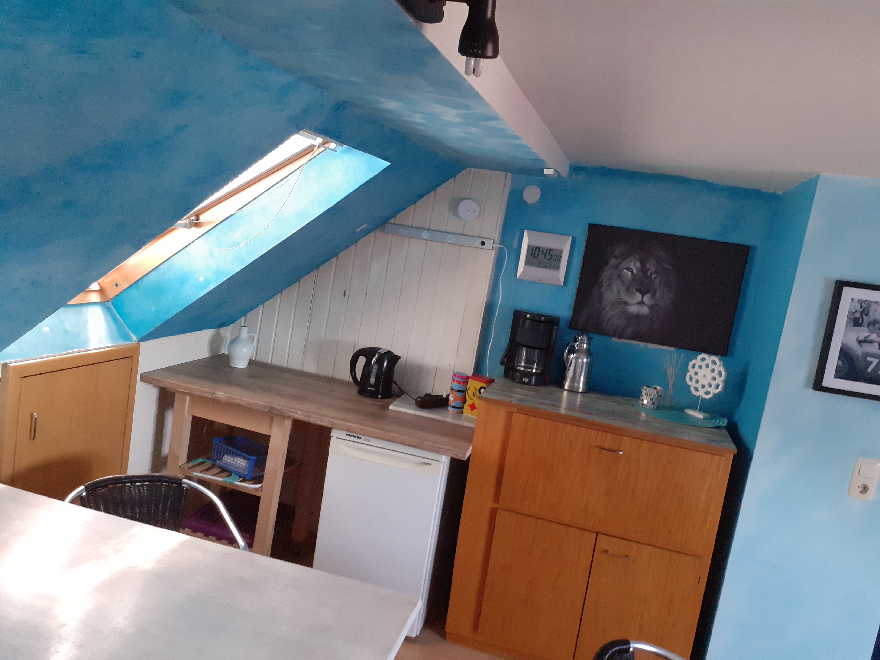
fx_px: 686
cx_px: 440
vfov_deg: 51.4
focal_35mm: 27
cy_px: 330
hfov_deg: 65.3
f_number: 1.9
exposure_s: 1/25
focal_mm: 3.6
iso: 250
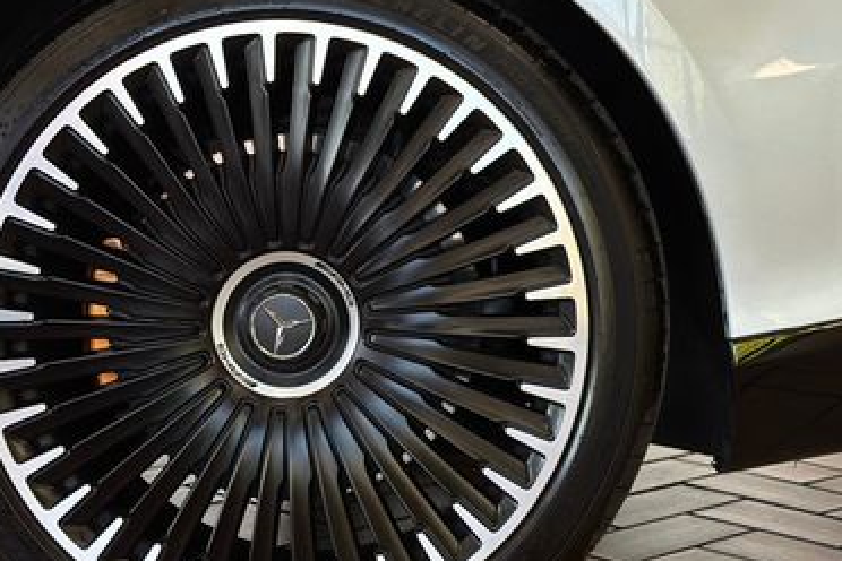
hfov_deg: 23.6
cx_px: 525
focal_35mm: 86
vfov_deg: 15.8
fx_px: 2011
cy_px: 136
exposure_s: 1/269
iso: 80
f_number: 1.78
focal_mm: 6.86
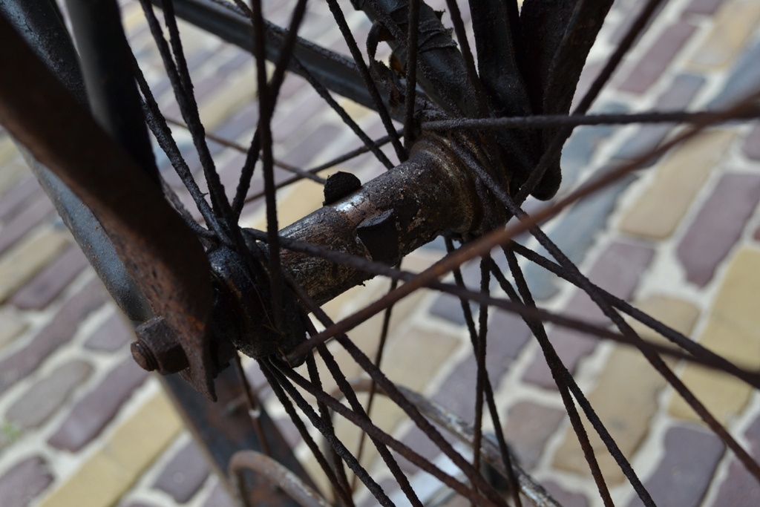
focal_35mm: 48
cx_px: 380
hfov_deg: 41.1
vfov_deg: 28.1
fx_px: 1013
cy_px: 254
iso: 180
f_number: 5.6
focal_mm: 32
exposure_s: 1/125
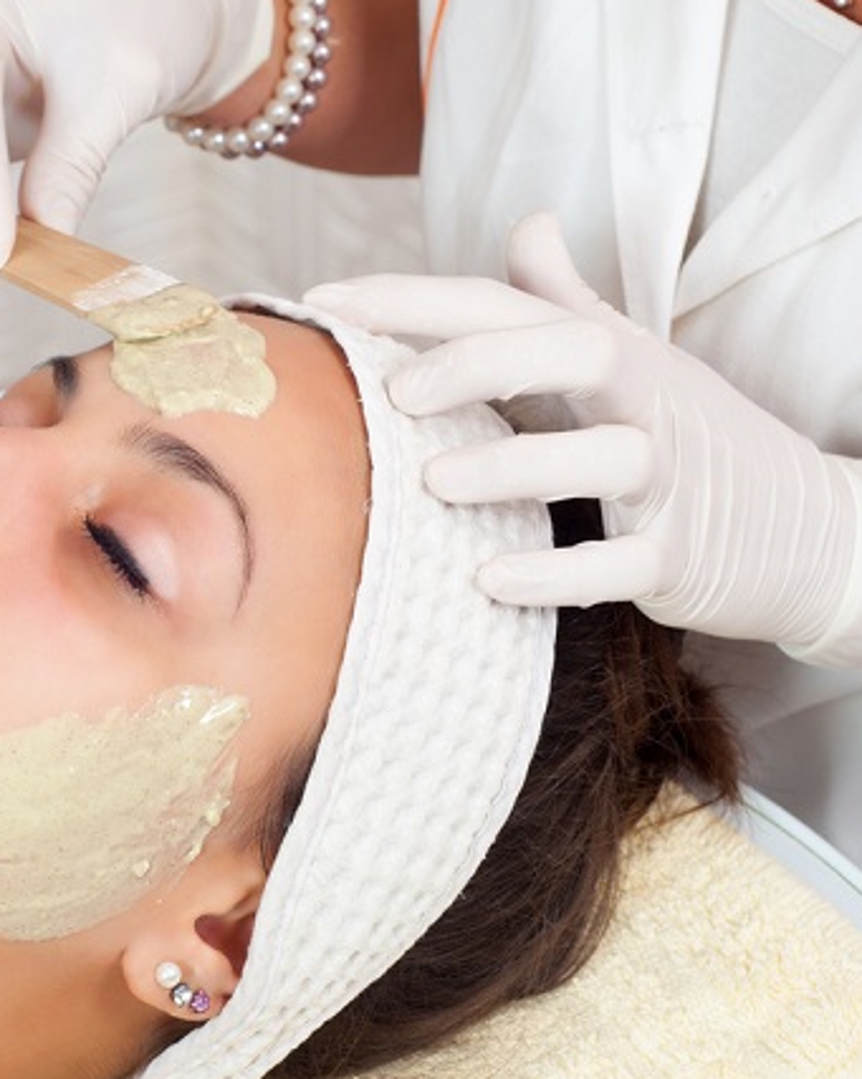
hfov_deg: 14.3
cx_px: 222
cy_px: 537
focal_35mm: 107
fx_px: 3416
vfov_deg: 18.0
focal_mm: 50
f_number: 7.1
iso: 200
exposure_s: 1/160
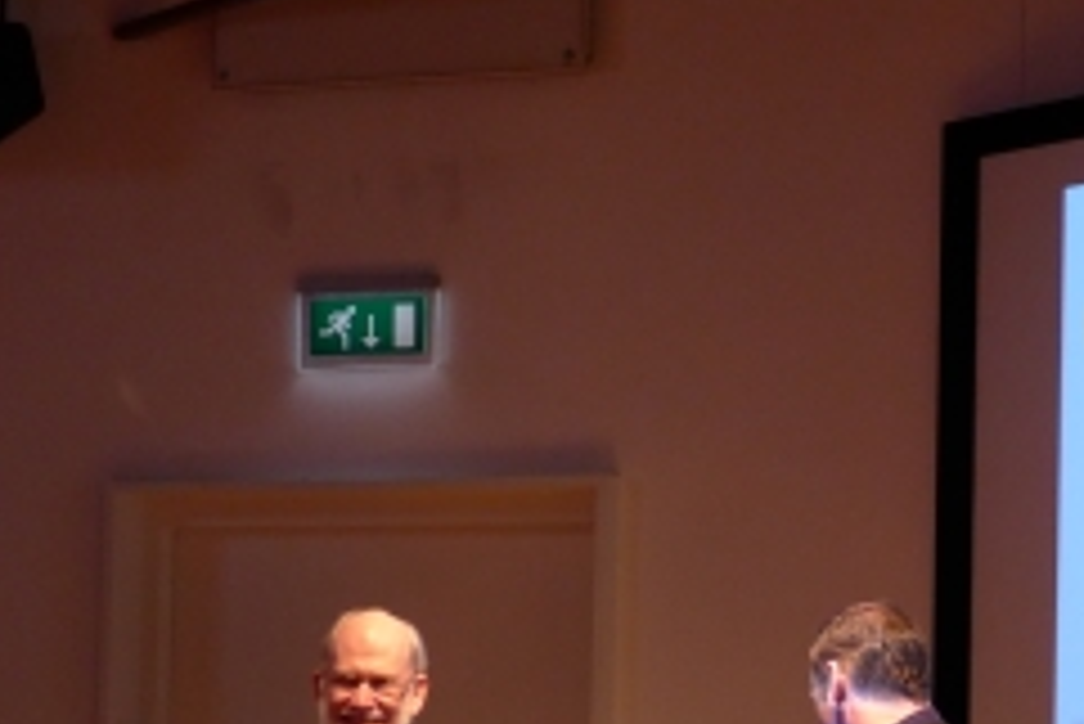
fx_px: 3374
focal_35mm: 112
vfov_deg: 12.2
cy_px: 643
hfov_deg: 18.0
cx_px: 976
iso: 320
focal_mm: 8.4
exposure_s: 1/80
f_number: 1.8
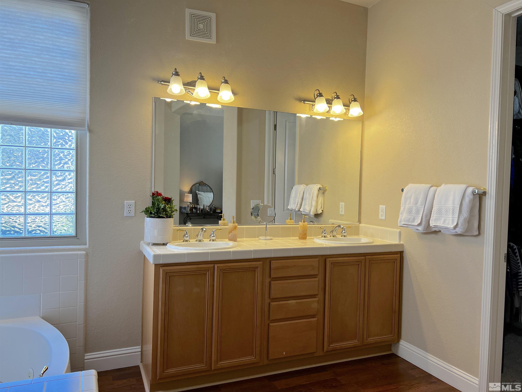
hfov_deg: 67.3
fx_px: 392
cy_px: 196
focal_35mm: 26
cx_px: 261
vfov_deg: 53.1
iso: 64
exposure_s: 1/151
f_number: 1.5
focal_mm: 5.7
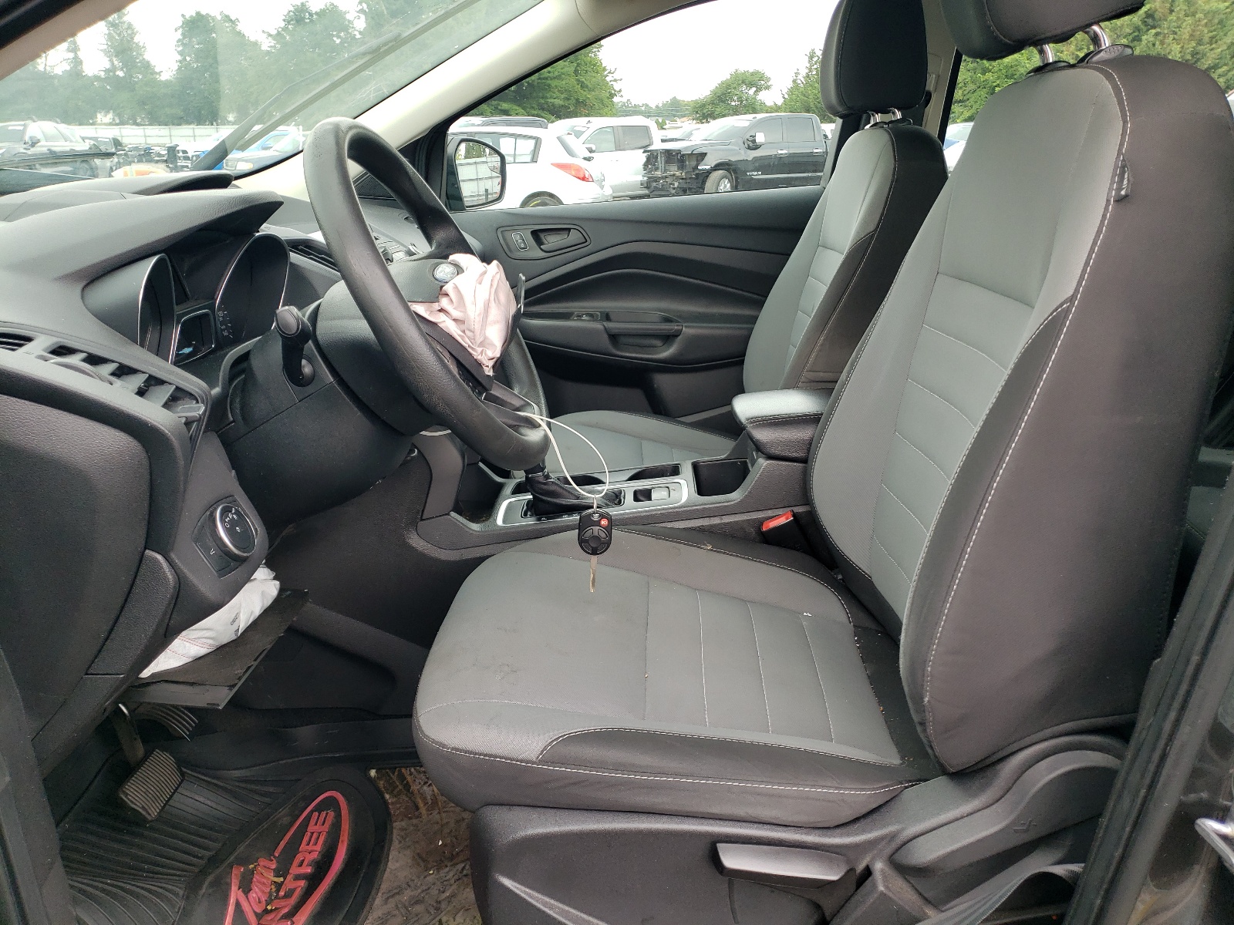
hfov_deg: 67.3
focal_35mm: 26
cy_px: 462
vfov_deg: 53.1
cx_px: 617
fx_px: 927
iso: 50
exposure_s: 1/137
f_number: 1.5
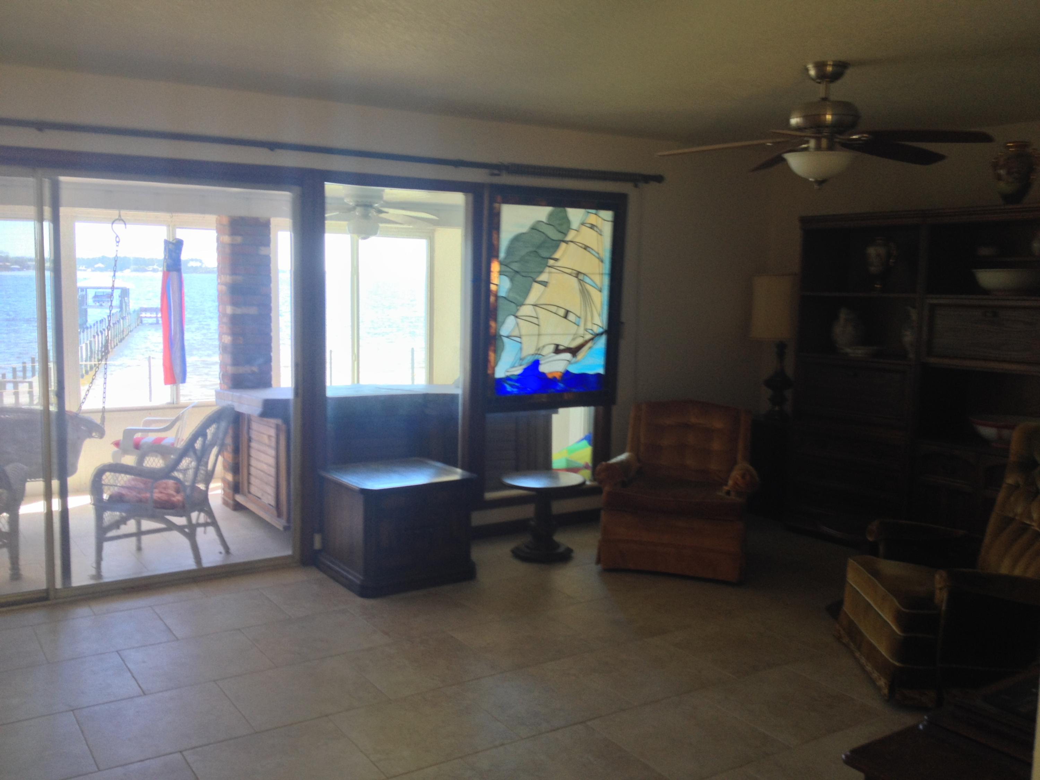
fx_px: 1052
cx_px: 520
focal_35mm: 35
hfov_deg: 52.6
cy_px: 390
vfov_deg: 40.7
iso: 50
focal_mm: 4.28
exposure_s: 1/20
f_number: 2.4
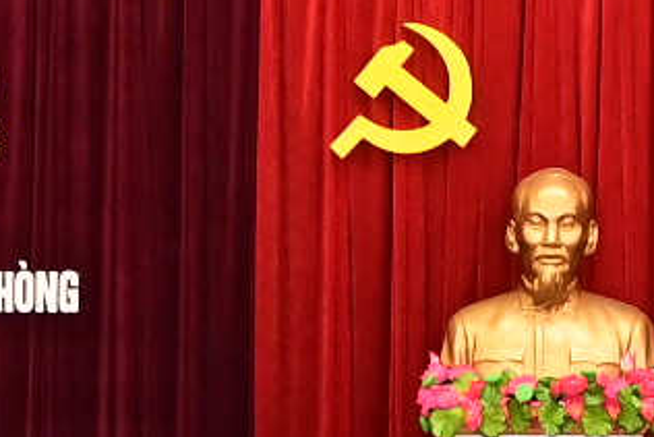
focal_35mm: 224
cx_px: 505
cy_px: 580
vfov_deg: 6.1
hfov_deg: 9.2
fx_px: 4071
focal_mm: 24
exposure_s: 1/200
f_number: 3.8
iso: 3200
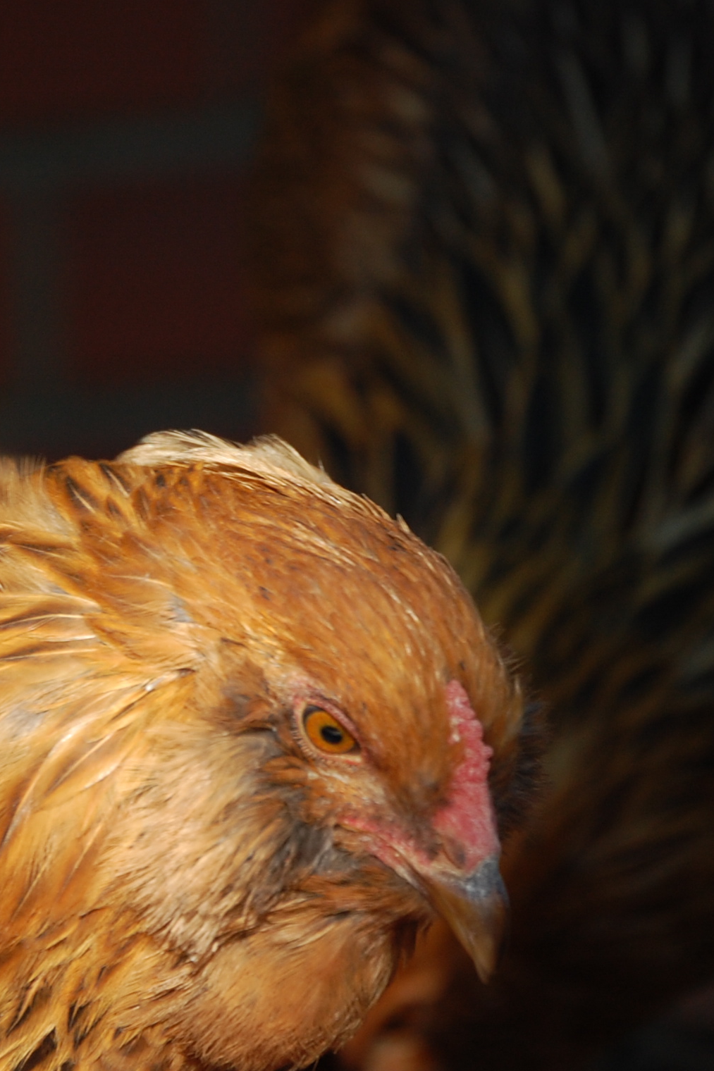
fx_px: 10325
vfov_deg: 5.9
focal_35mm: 347
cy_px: 617
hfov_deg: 4.0
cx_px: 143
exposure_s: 1/500
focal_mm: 130
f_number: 5.6
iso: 220
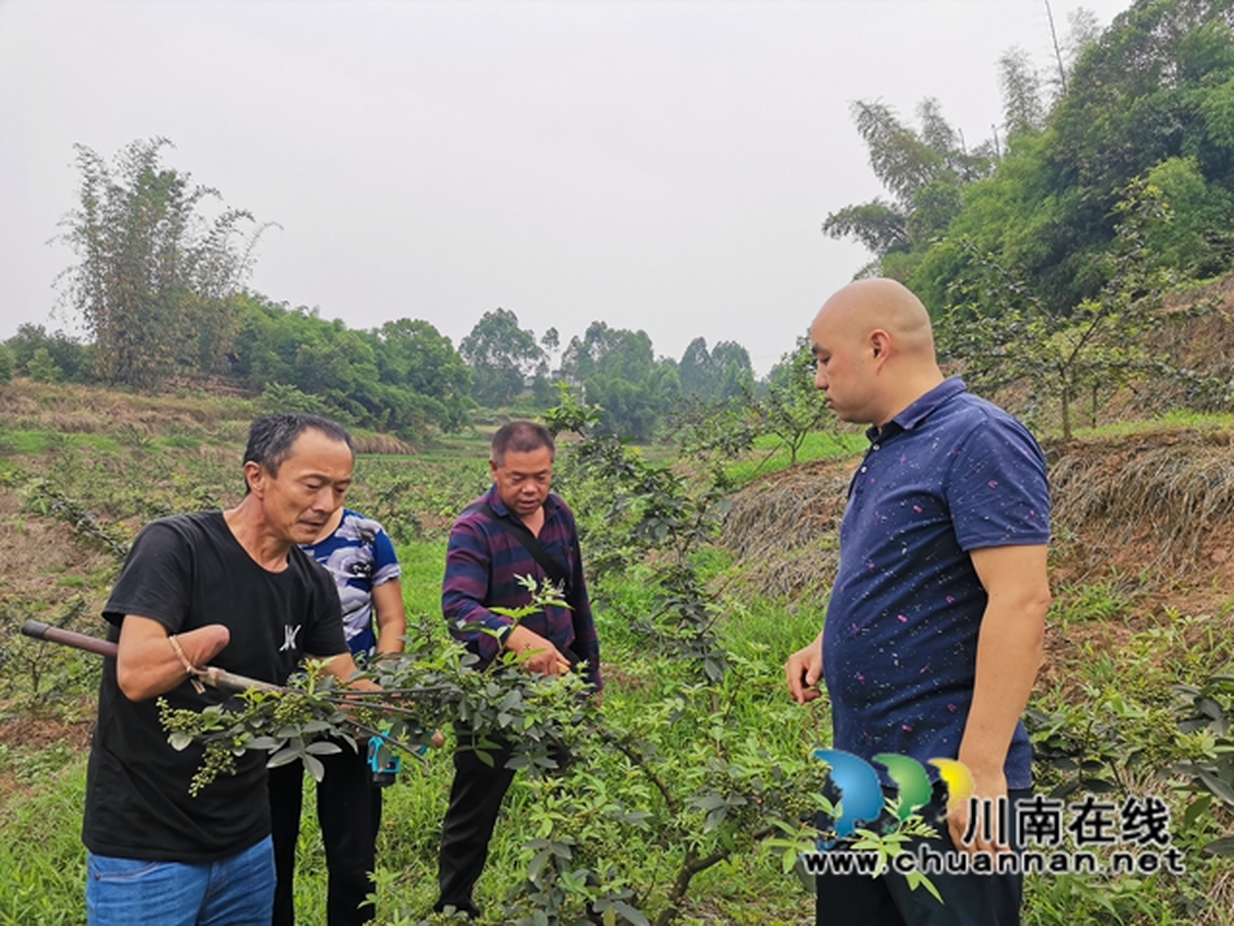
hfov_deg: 67.3
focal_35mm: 26
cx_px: 617
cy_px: 463
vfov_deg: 53.1
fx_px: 927
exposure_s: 1/537
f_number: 1.8
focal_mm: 4.75
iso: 50
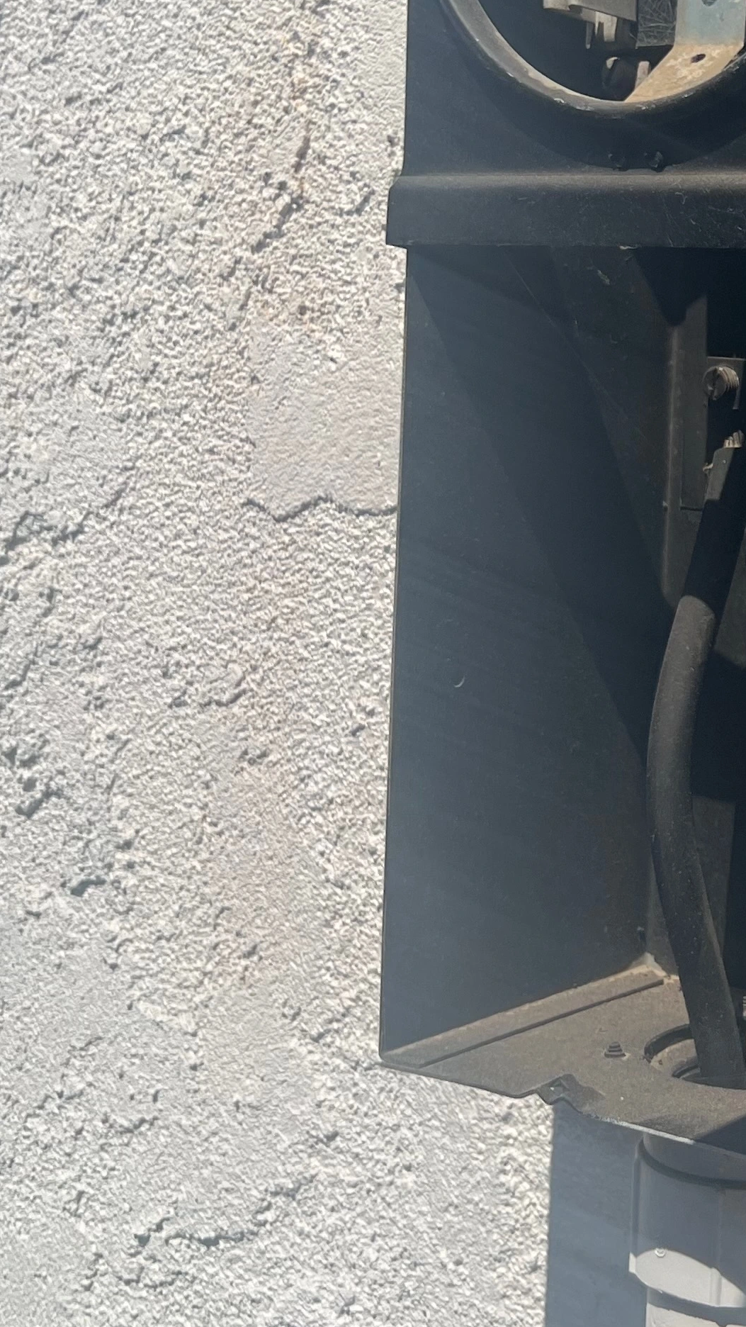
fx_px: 2145
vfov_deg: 34.0
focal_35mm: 61
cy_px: 418
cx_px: 1031
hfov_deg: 18.1
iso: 50
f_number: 1.5
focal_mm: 5.7
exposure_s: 1/6211
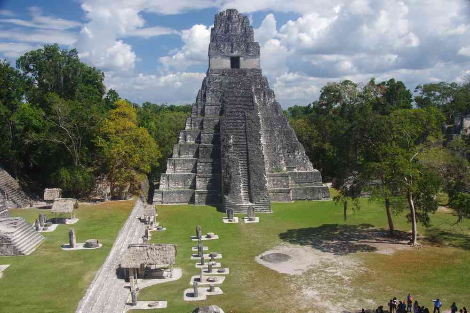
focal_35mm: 35
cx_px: 235
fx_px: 452
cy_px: 156
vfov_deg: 38.2
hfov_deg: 54.9
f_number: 11
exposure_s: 1/80
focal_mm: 23.1
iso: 200
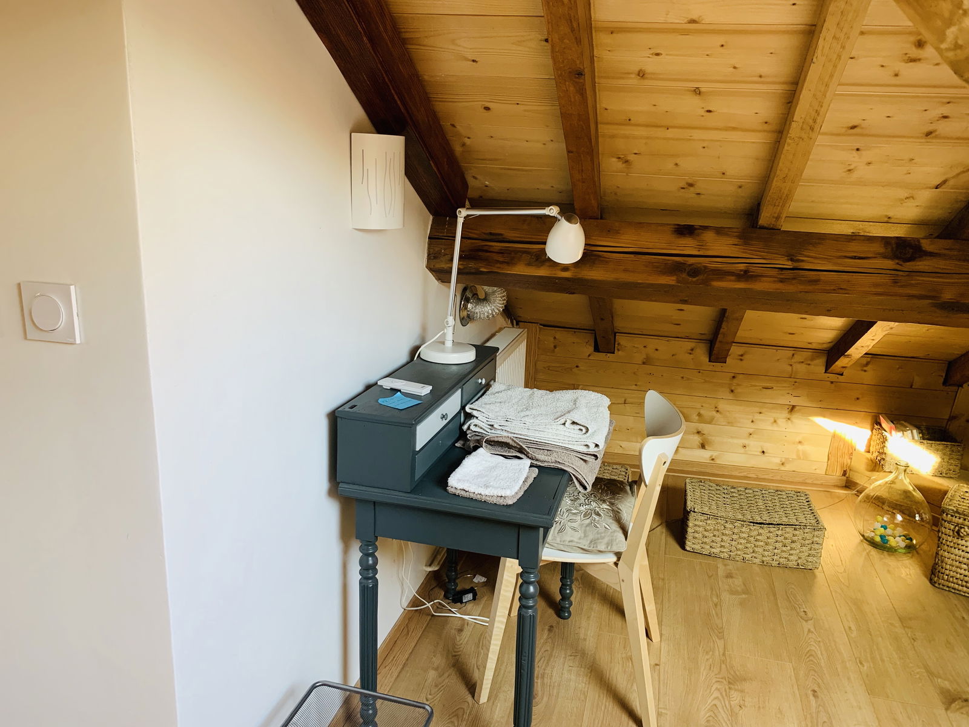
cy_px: 364
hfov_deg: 67.3
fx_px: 728
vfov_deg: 53.1
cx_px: 484
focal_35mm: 26
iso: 100
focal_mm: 4.25
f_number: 1.8
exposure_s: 1/60
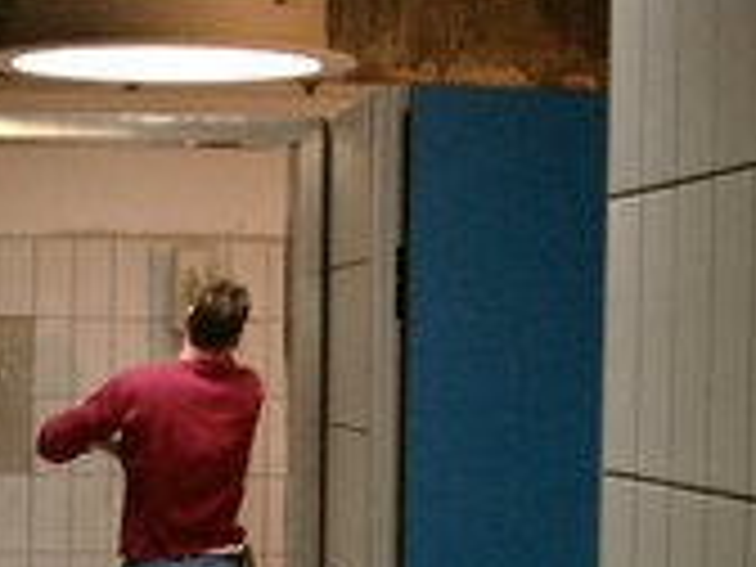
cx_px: 90
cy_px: 630
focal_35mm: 132
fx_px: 2883
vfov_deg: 11.1
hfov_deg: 14.8
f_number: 2.6
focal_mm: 7.6
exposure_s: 1/30
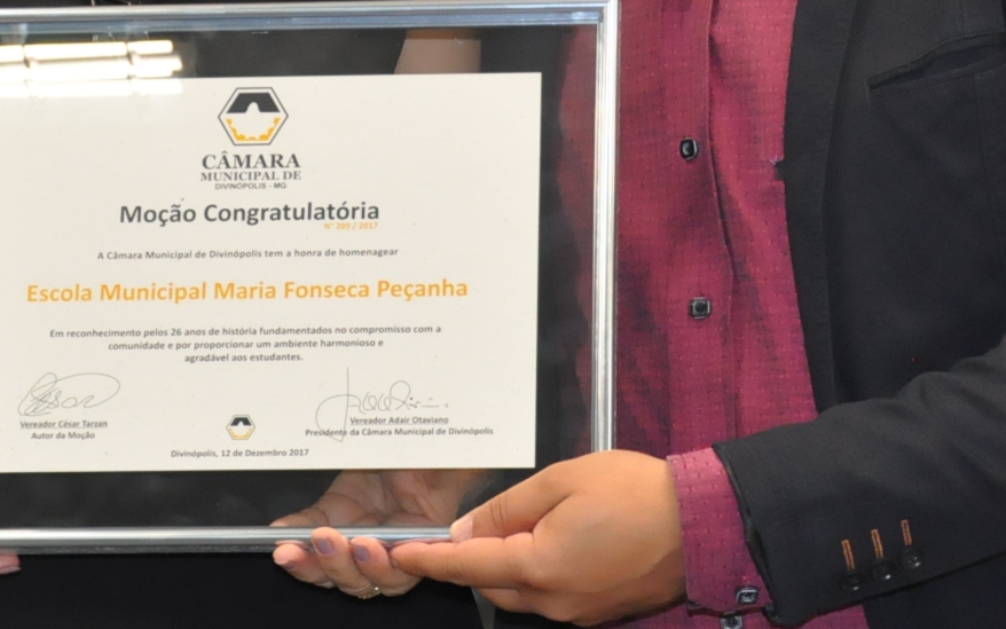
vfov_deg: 7.3
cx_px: 417
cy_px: -9
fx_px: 4908
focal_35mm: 179
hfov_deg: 11.7
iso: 2000
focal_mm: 48
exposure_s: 1/125
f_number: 5
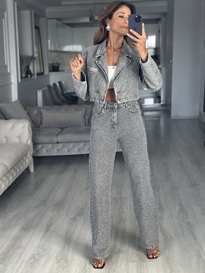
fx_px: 442
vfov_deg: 34.3
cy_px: 133
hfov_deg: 26.1
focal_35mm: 56
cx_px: 117
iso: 125
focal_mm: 6.86
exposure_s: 1/163
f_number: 1.78
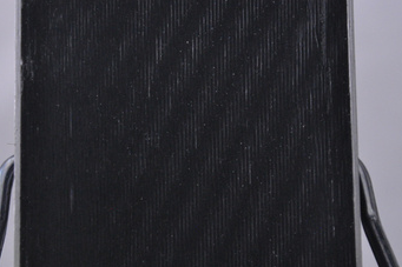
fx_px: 2318
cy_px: 165
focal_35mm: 208
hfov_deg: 9.9
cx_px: 176
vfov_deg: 6.6
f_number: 9.5
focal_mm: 105
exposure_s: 1/125
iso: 3200
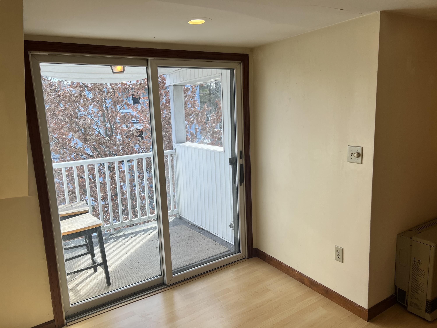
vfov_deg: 53.1
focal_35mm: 26
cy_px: 164
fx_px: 328
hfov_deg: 67.3
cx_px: 218
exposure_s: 1/410
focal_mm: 5.7
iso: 50
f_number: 1.5
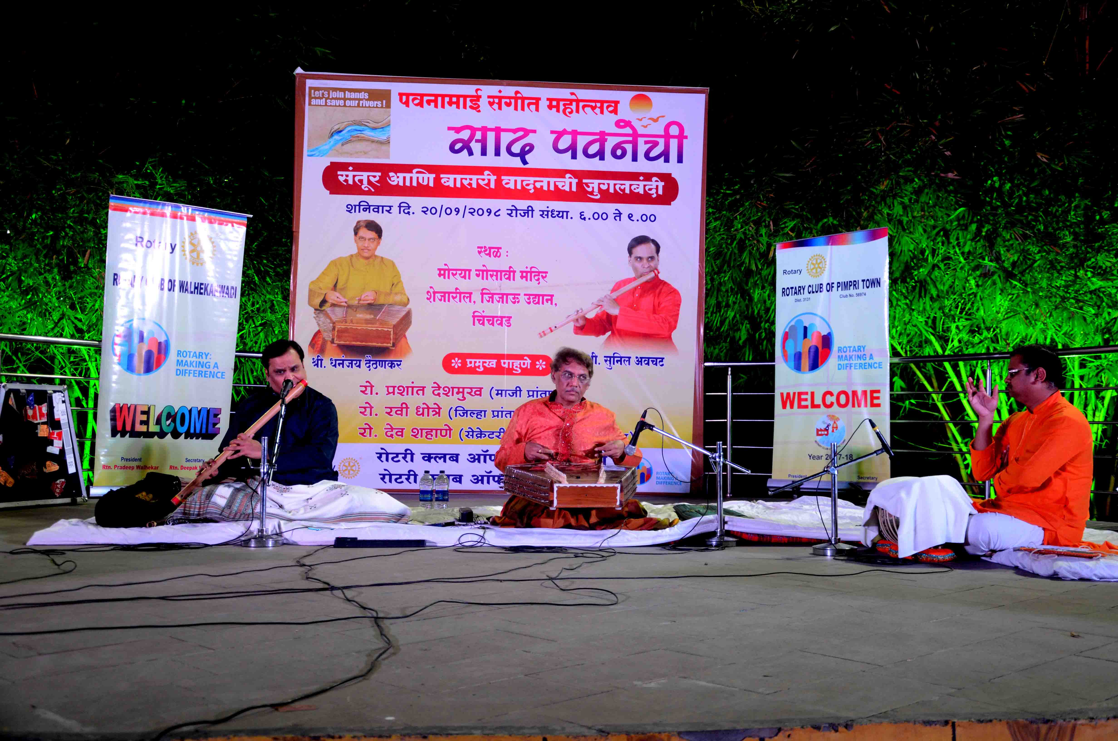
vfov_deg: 35.3
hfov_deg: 51.4
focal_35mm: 38
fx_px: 1162
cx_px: 559
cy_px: 370
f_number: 4
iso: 1000
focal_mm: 25
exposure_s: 1/40
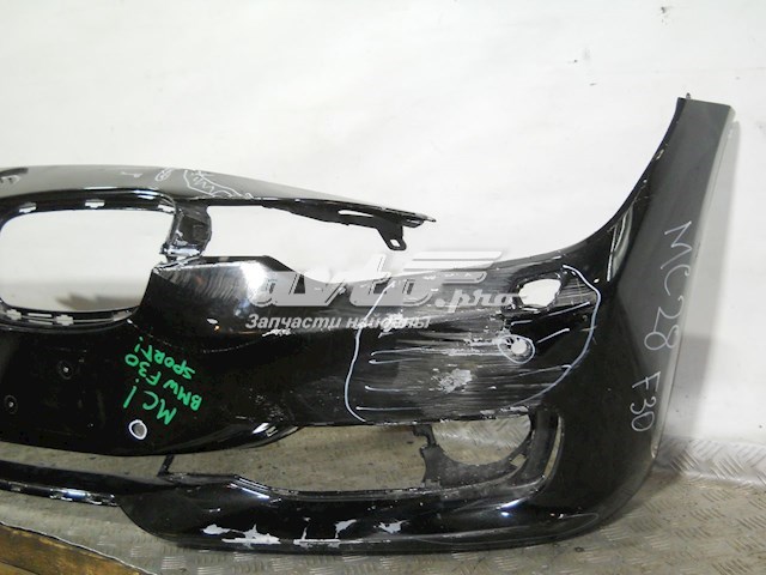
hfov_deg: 45.8
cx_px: 383
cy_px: 288
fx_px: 907
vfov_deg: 35.1
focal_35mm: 41
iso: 250
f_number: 3.1
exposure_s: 1/30
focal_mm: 6.72
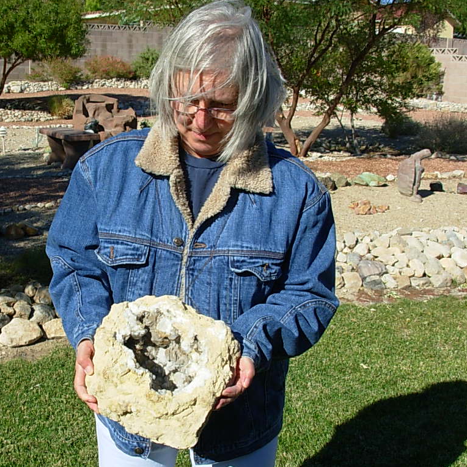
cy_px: 234
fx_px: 687
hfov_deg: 37.4
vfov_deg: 37.6
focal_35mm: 45
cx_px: 185
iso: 50
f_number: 4.9
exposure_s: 1/592
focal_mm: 6.3
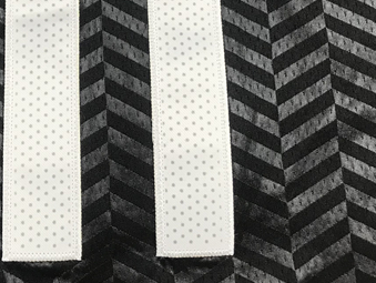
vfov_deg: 21.1
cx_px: 83
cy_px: -37
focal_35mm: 66
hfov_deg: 28.8
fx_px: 718
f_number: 1.8
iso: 20
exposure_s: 1/33
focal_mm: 3.99
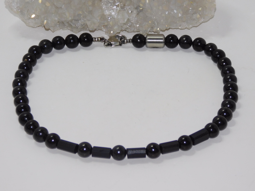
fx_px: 1252
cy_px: 96
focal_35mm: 170
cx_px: 128
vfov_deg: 8.7
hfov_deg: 11.6
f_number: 5.3
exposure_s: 1/60
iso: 200
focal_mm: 30.1
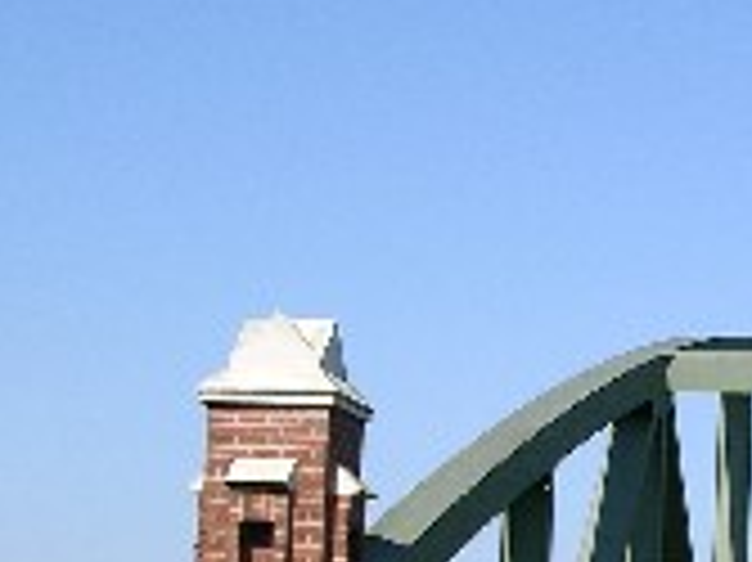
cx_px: 741
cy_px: 620
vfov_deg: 10.7
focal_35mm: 137
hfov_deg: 14.2
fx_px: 2974
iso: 50
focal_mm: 10
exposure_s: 1/142
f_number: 7.2
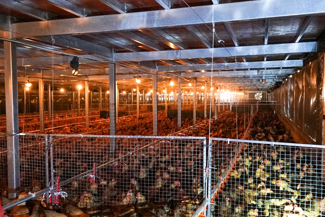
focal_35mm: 38
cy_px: 125
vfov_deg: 35.0
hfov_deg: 50.4
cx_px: 132
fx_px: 343
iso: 12800
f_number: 4
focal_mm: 31
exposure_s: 1/4
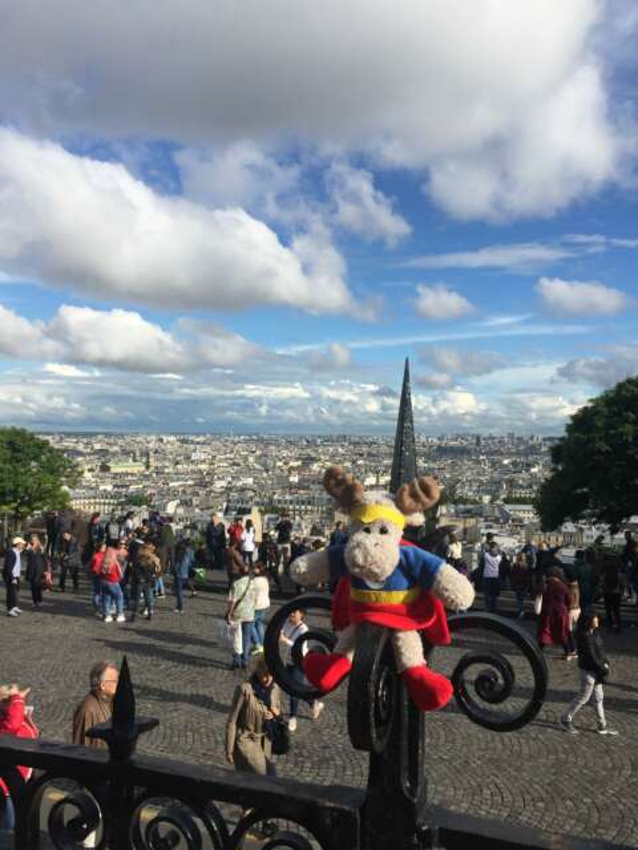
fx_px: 713
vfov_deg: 61.7
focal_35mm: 29
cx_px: 319
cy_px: 425
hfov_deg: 48.2
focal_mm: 4.15
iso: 32
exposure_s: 1/2639
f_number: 2.2
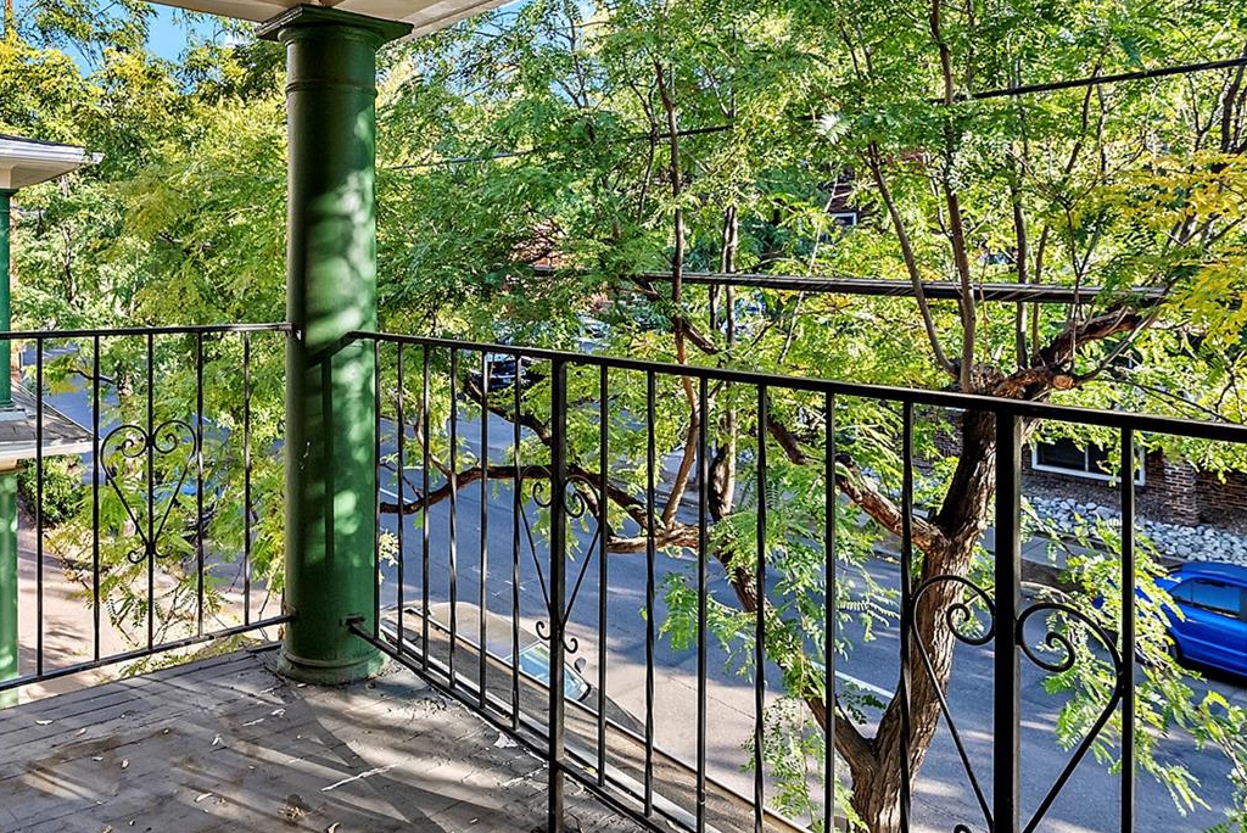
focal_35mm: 25
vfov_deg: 50.7
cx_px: 491
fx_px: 866
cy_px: 297
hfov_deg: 70.6
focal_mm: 16
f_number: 7.1
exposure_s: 1/200
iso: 640
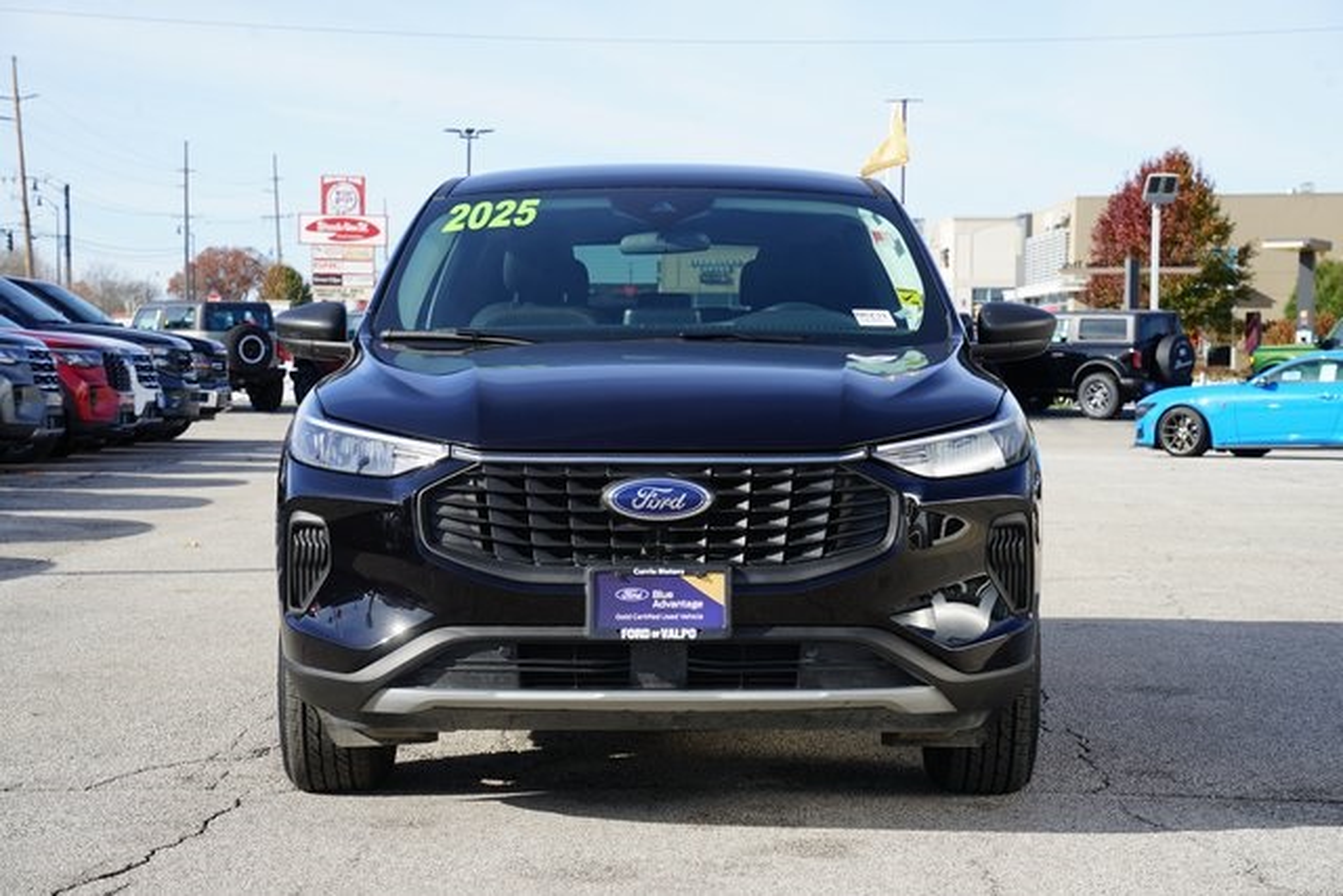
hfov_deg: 27.7
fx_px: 2724
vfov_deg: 18.7
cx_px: 672
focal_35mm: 73
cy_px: 448
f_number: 11
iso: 100
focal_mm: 73
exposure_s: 1/100
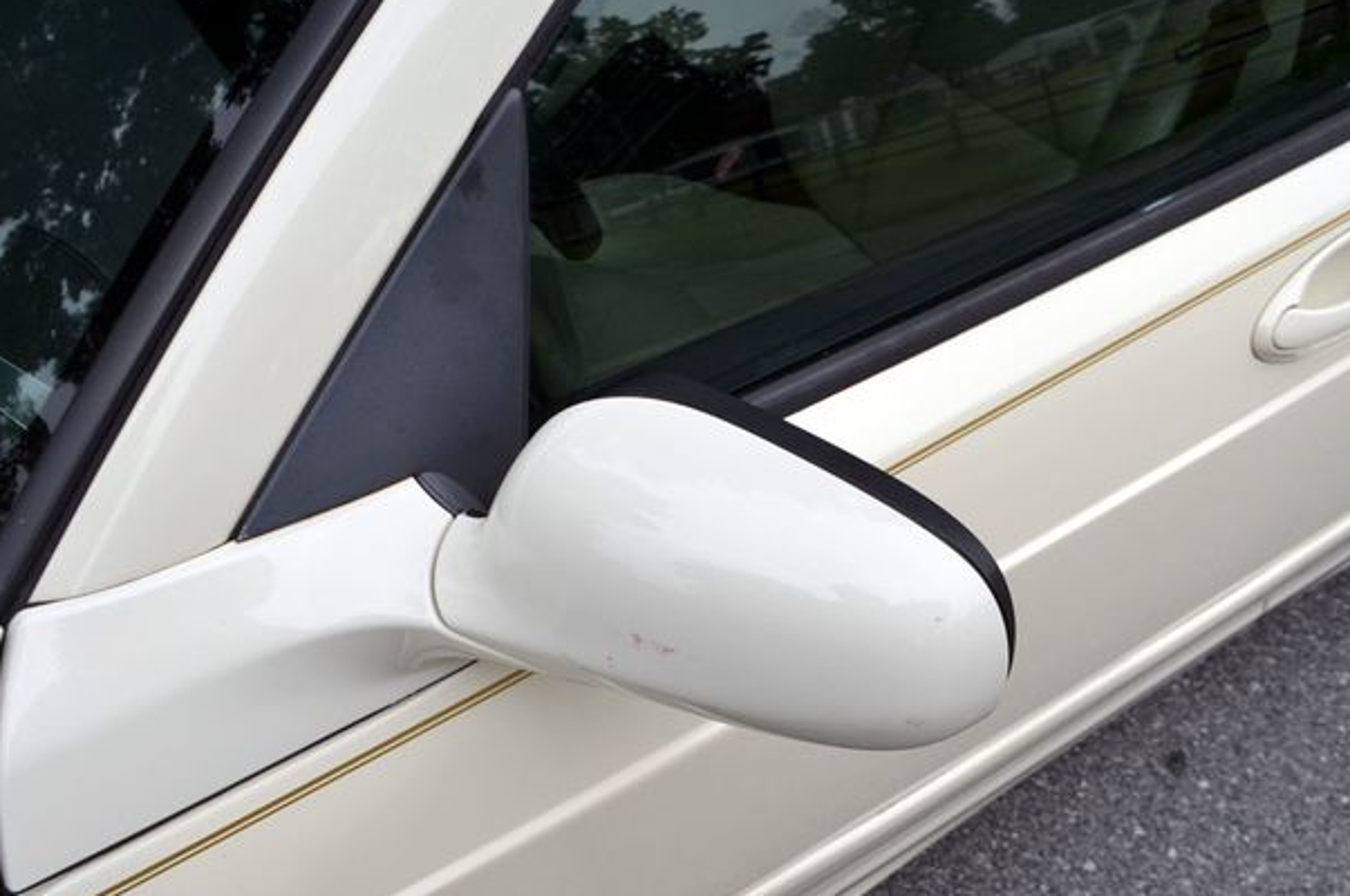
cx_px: 674
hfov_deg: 54.5
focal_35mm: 35
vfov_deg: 37.7
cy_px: 428
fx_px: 1310
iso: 200
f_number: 8
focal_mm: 22
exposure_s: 1/250
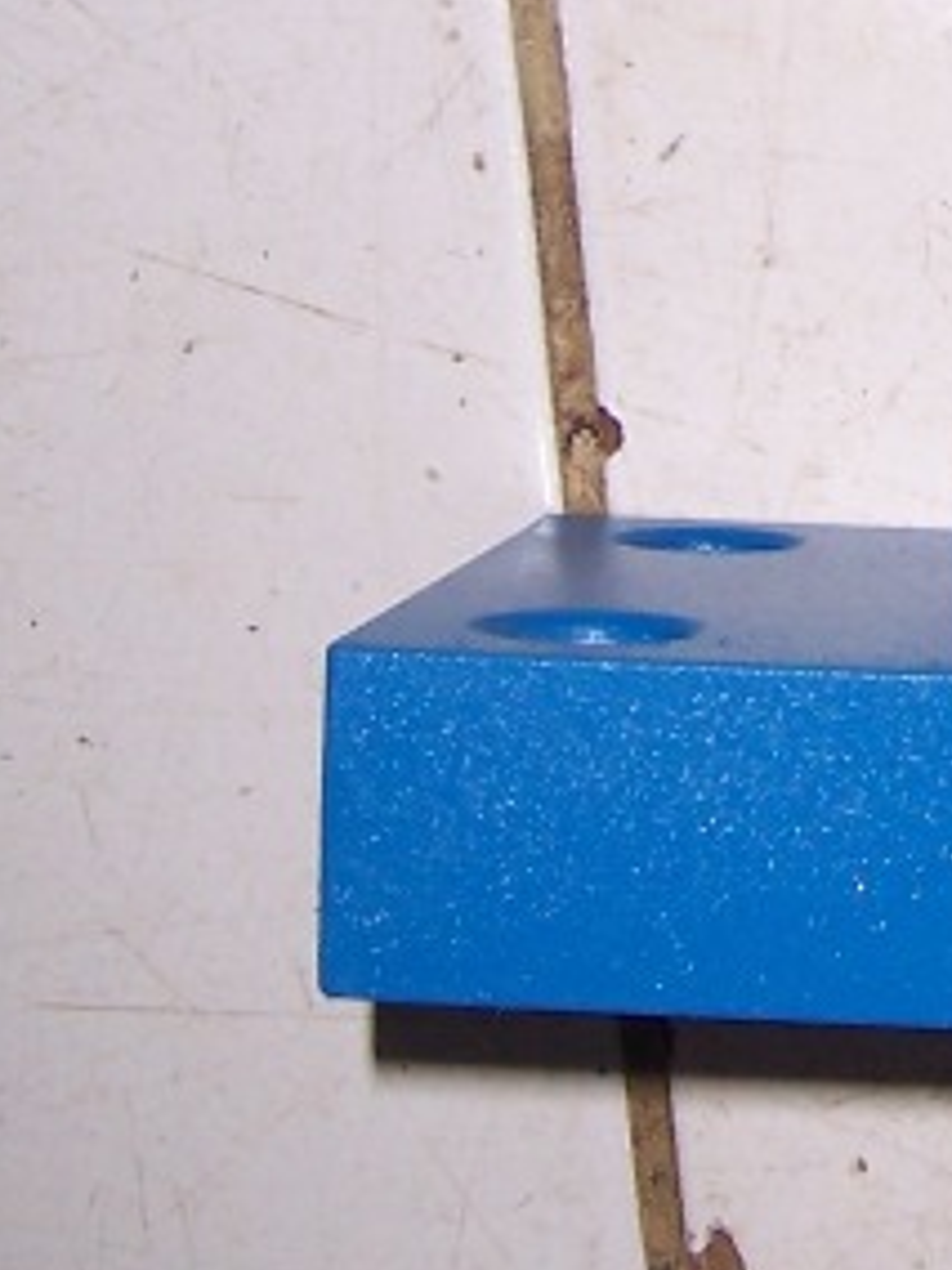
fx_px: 4767
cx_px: 1484
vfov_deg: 14.8
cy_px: -152
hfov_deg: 10.9
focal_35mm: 130
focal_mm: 6
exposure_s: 1/60
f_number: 3
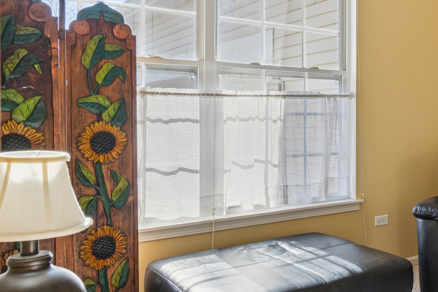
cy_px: 136
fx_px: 487
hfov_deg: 41.8
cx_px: 442
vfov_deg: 33.4
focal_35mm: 40
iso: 250
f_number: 8
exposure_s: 1/60
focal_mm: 12
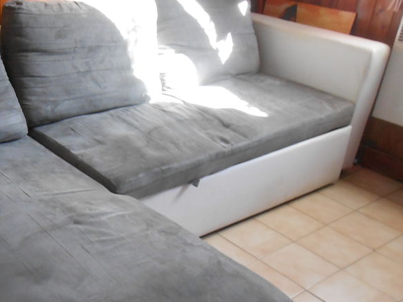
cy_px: 204
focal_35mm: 45
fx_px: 524
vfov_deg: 31.9
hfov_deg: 40.3
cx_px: 78
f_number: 3.5
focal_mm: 4.6
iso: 400
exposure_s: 1/30
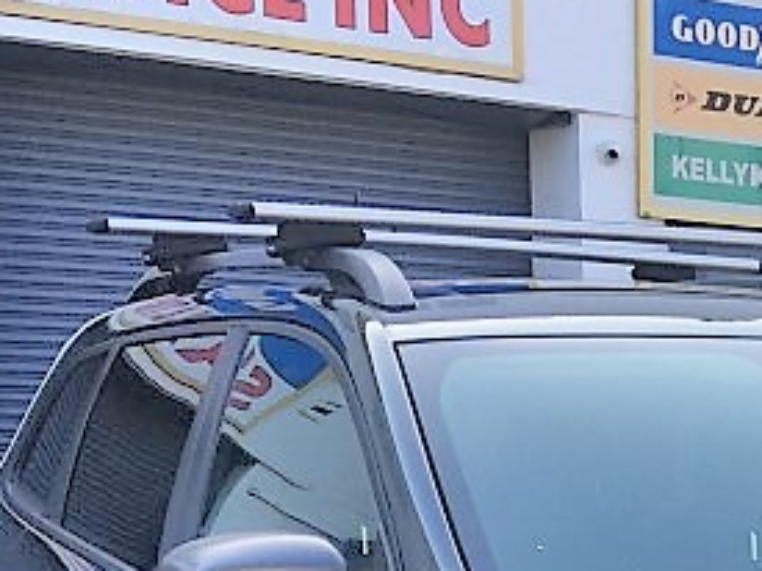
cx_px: 950
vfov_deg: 12.6
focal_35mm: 108
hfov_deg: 17.3
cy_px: 1001
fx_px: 2376
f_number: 2.2
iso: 25
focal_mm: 4.15
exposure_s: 1/337
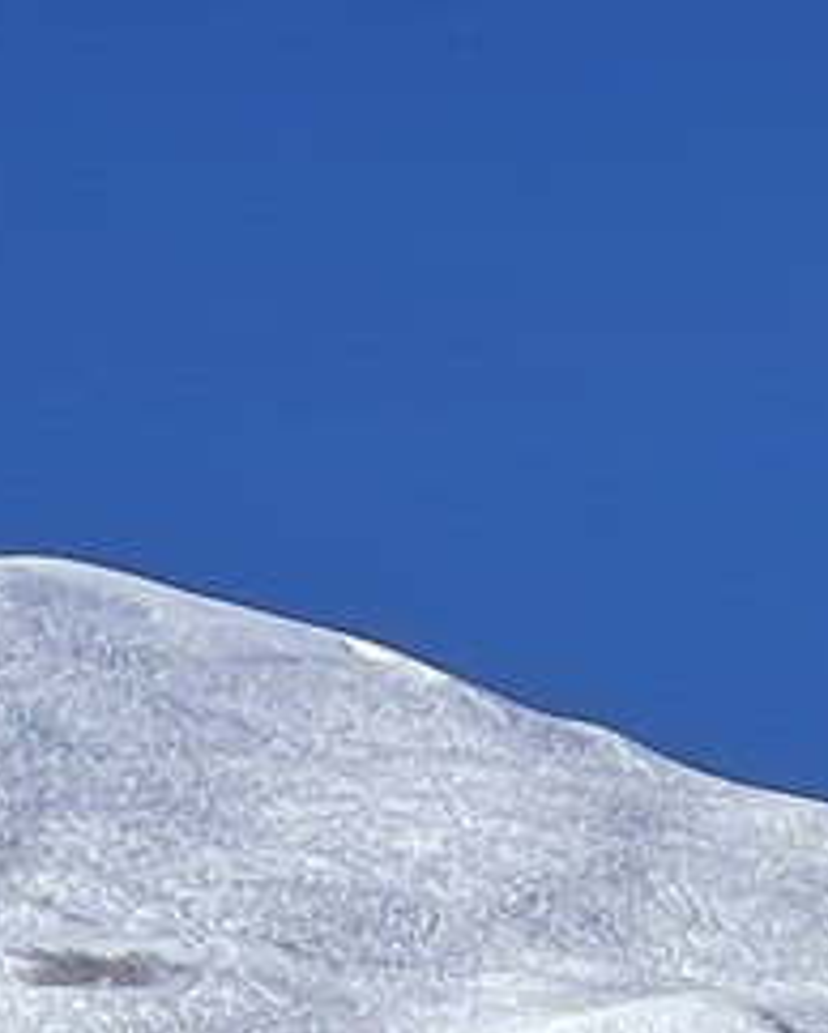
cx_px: 2907
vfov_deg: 8.6
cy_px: 2621
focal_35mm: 201
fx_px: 6149
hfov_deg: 6.6
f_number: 1.6
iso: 32
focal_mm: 4.2
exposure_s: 1/6135
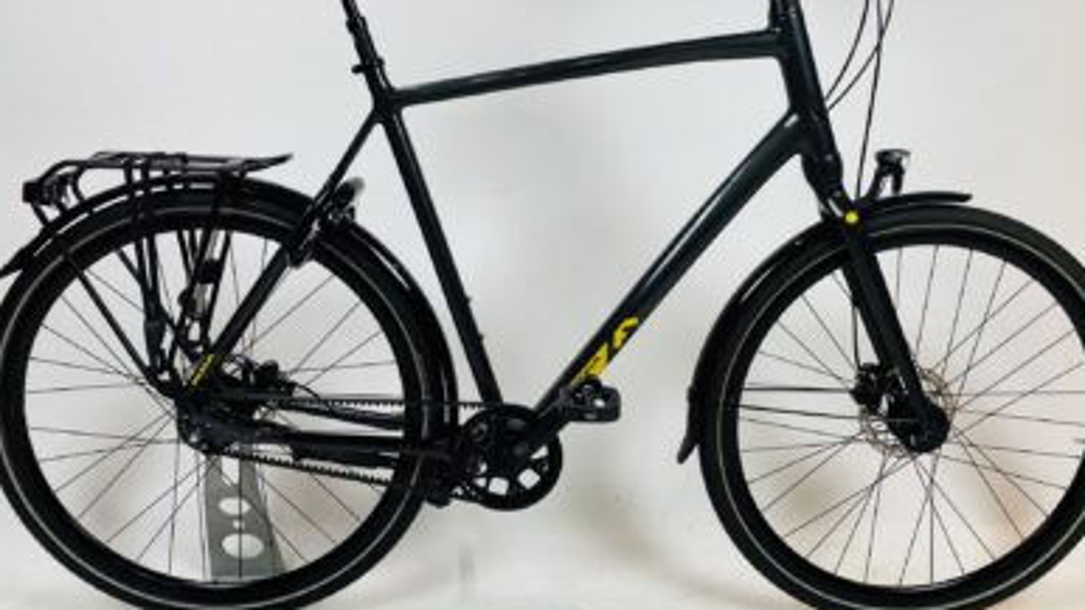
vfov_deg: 35.5
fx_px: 949
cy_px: 245
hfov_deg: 59.5
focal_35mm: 33
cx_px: 573
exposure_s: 1/100
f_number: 1.8
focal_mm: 4.25
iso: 100
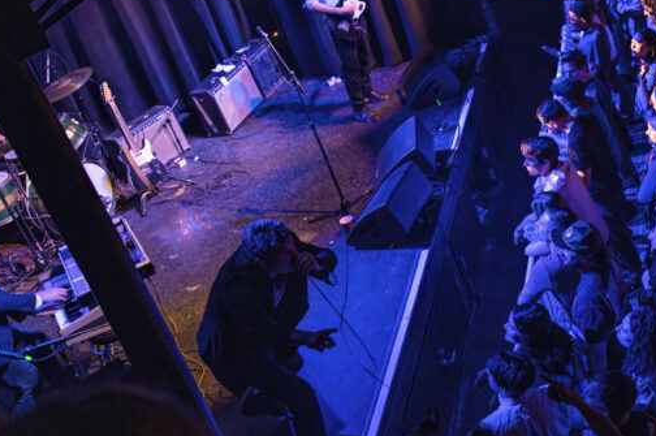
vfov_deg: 21.8
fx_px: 1110
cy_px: 70
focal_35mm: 61
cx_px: 610
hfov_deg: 31.1
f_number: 2.8
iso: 2500
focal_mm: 30
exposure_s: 1/160
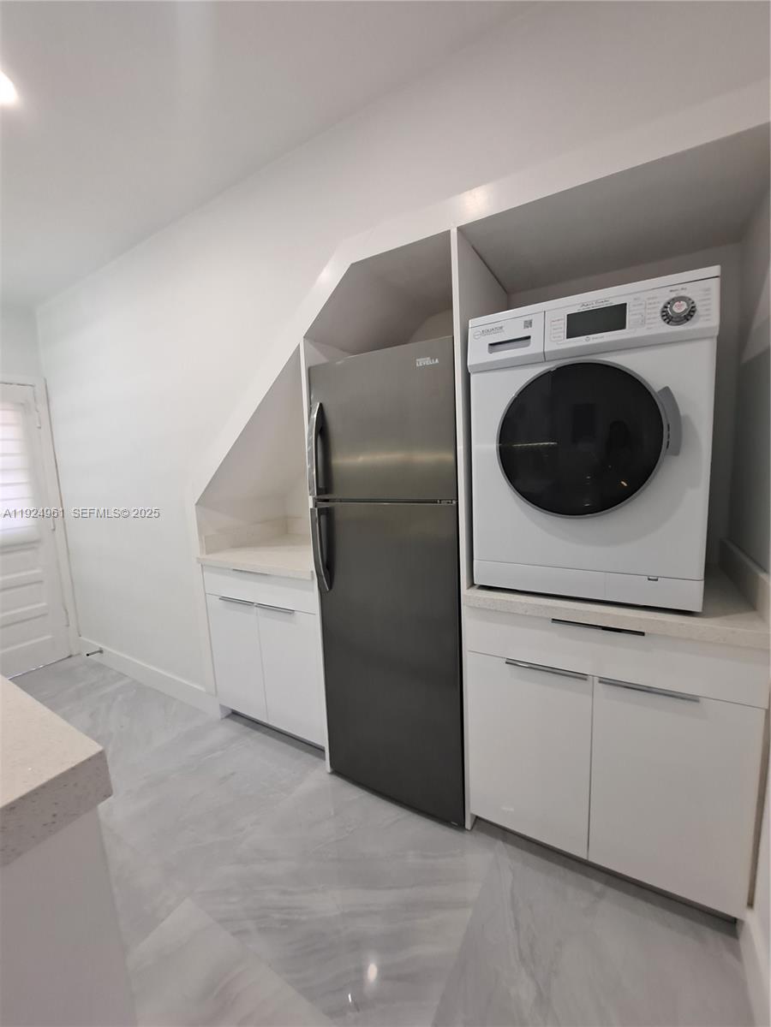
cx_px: 386
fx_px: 386
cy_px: 514
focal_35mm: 13
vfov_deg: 106.2
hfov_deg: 89.9
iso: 100
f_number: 2.2
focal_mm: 1.74
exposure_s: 1/50
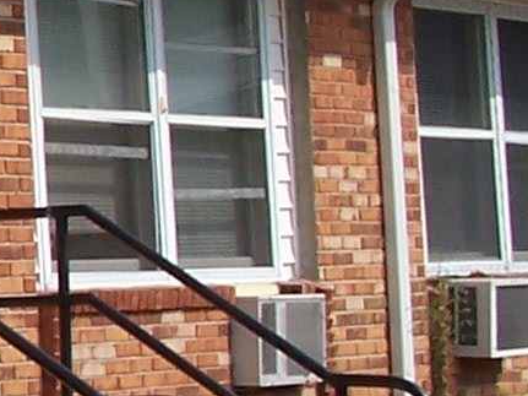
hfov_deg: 9.1
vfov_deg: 7.3
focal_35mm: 203
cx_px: -567
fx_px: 3096
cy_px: 181
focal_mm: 6.3
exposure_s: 1/750
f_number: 5.6
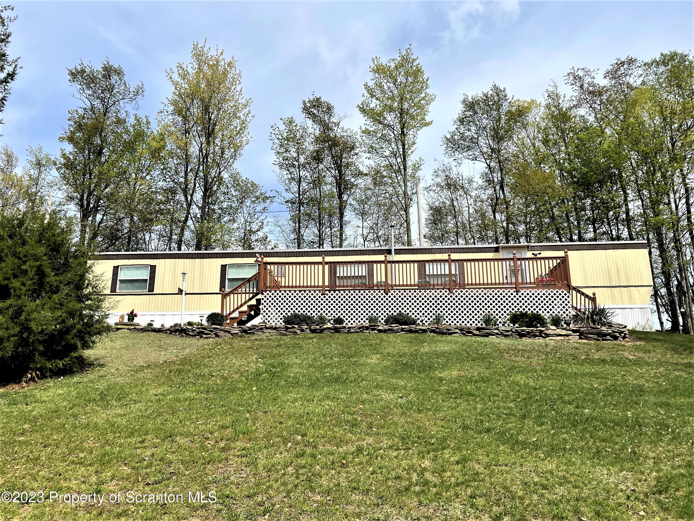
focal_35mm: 26
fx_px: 521
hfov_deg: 67.3
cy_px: 260
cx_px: 347
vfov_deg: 53.1
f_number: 1.6
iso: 32
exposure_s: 1/5291
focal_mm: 4.2
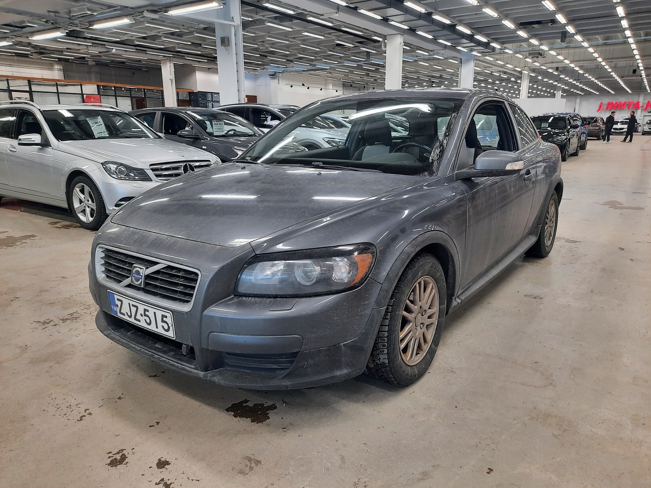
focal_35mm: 25
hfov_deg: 69.4
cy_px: 244
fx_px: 470
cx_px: 326
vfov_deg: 54.9
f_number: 2
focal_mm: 4.6
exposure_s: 1/50
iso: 125
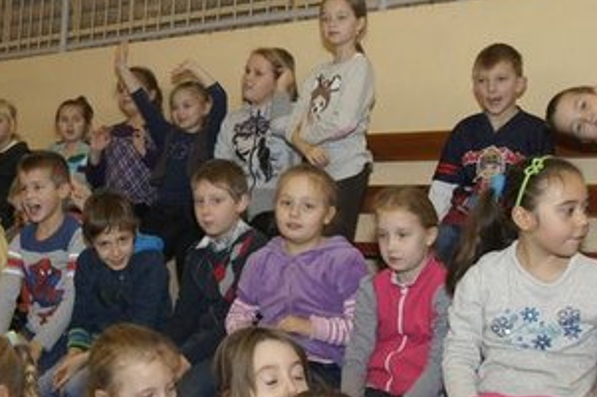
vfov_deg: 24.5
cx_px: 177
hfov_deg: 35.7
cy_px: 222
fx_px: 912
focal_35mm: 55
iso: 800
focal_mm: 17
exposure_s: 1/80
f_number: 5.6
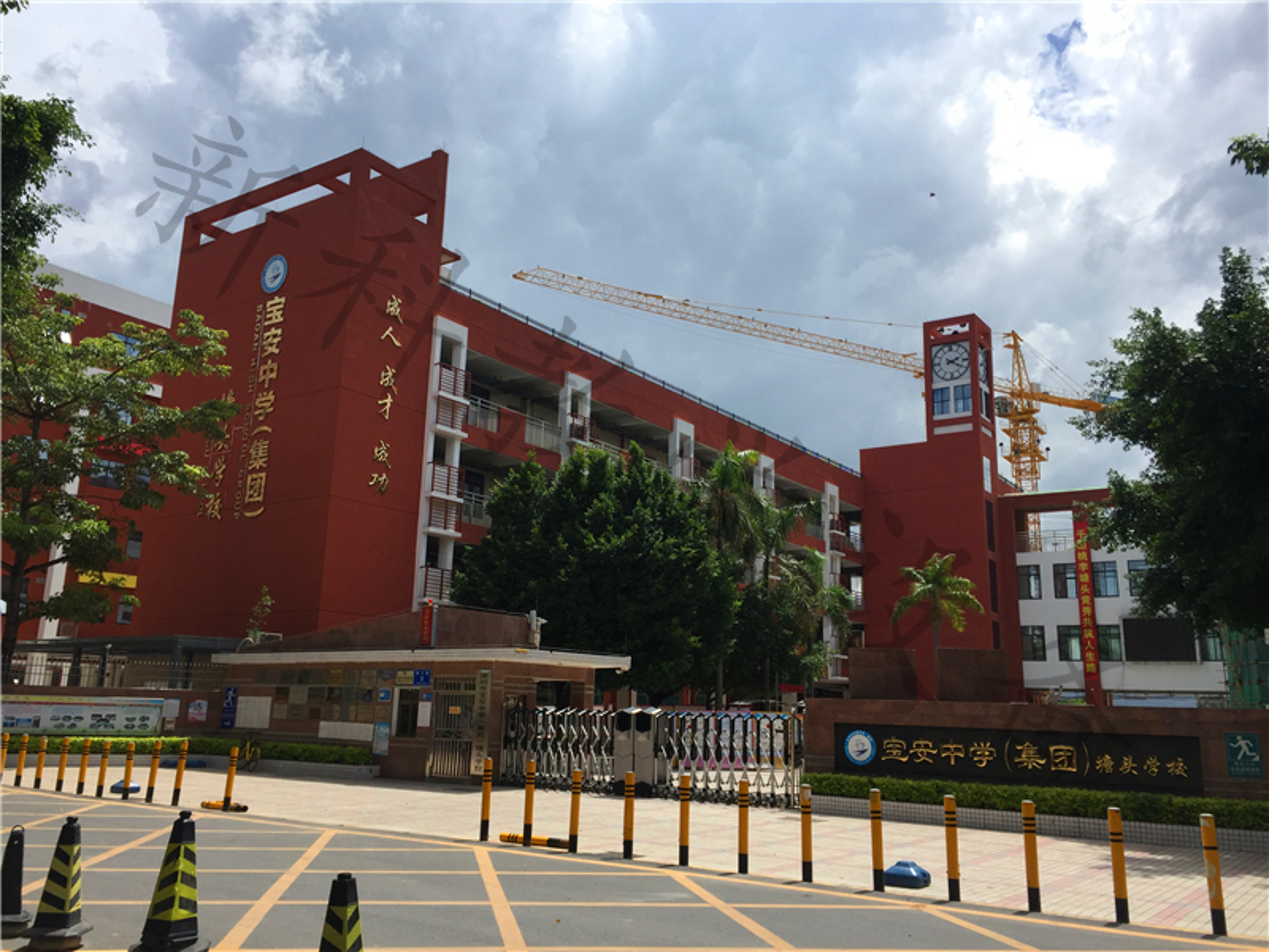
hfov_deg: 61.7
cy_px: 476
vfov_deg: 48.2
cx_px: 634
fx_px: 1063
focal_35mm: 29
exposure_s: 1/2825
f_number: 2.2
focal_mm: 4.15
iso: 32
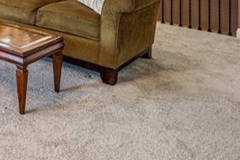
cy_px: -71
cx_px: -37
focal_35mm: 55
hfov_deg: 31.2
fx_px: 368
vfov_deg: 21.3
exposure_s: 1/2
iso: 400
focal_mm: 15.9
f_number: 13
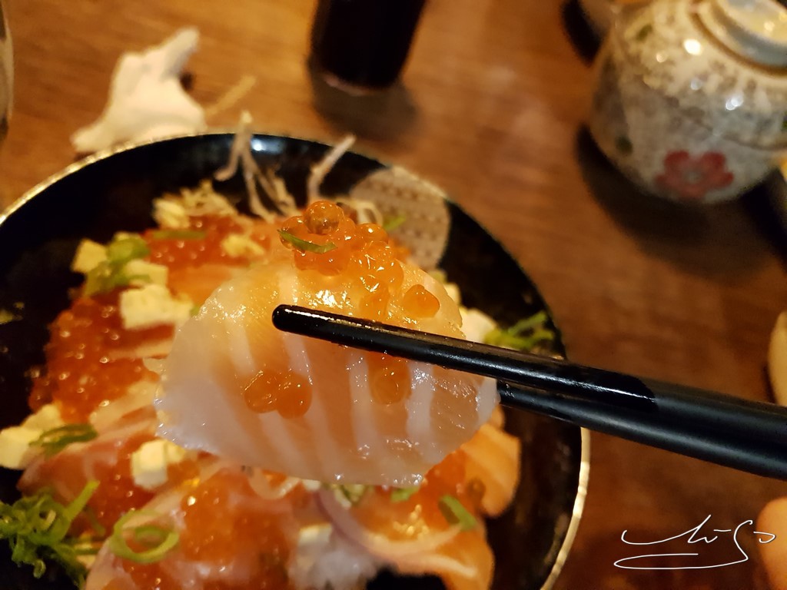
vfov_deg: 53.1
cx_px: 394
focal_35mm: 26
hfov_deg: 67.3
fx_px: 591
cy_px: 295
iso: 640
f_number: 1.7
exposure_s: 1/30
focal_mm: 4.2
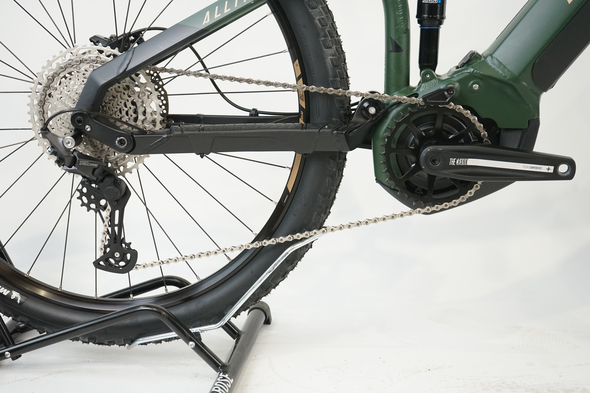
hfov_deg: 35.1
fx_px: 934
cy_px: 196
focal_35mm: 57
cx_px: 295
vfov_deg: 23.8
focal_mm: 57
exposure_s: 1/200
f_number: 5.6
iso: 2500
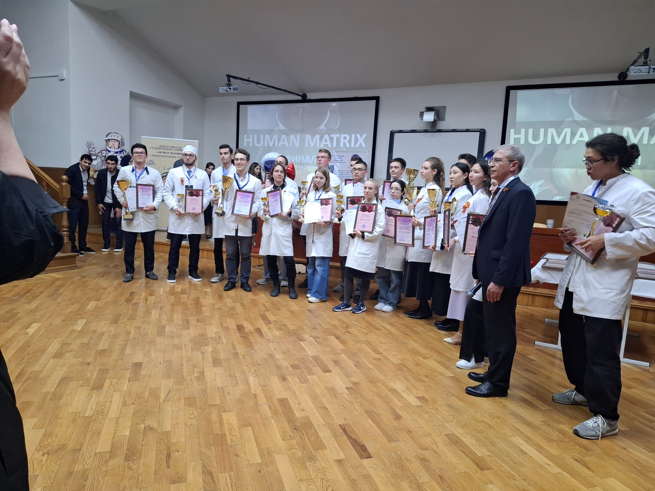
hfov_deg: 73.9
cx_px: 328
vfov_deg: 58.9
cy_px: 246
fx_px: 435
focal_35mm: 23
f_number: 1.8
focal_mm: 5.54
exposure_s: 1/50
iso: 200
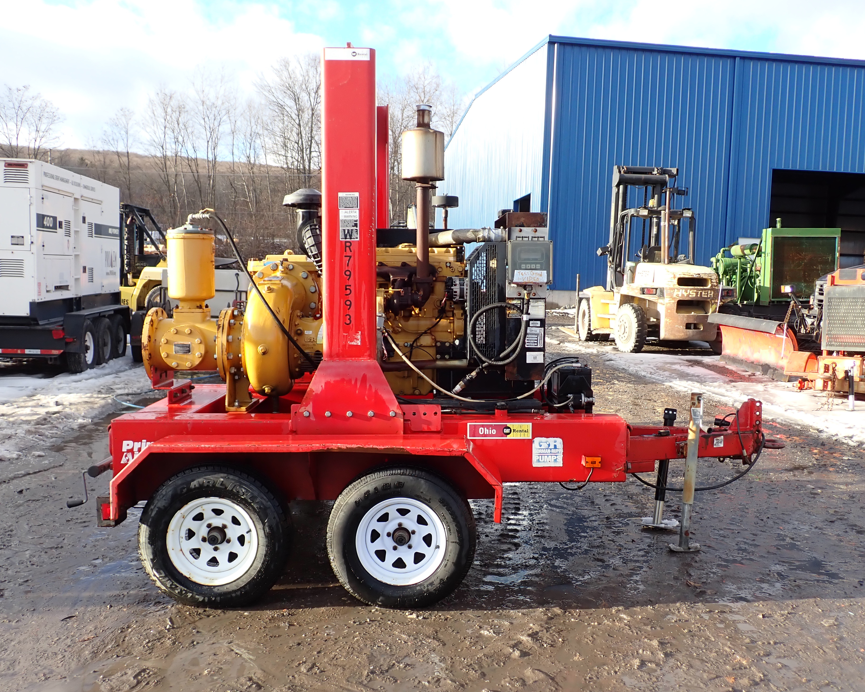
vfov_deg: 45.8
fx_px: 819
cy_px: 348
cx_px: 443
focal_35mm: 32
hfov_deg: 55.7
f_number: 3.2
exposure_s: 1/320
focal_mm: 5.4
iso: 100
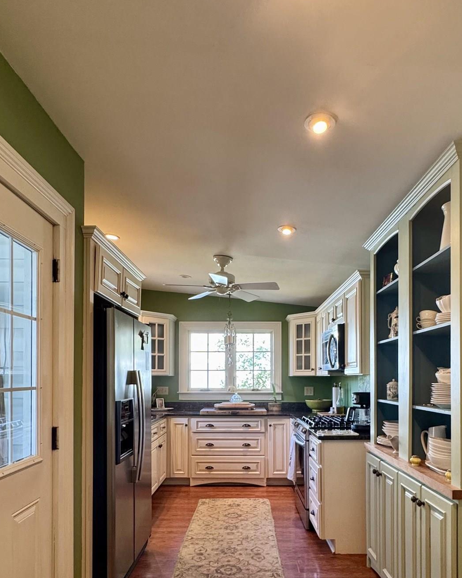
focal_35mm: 24
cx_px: 247
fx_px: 410
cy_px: 376
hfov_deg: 58.7
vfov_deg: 68.7
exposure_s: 1/60
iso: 250
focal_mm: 2.22
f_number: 2.2
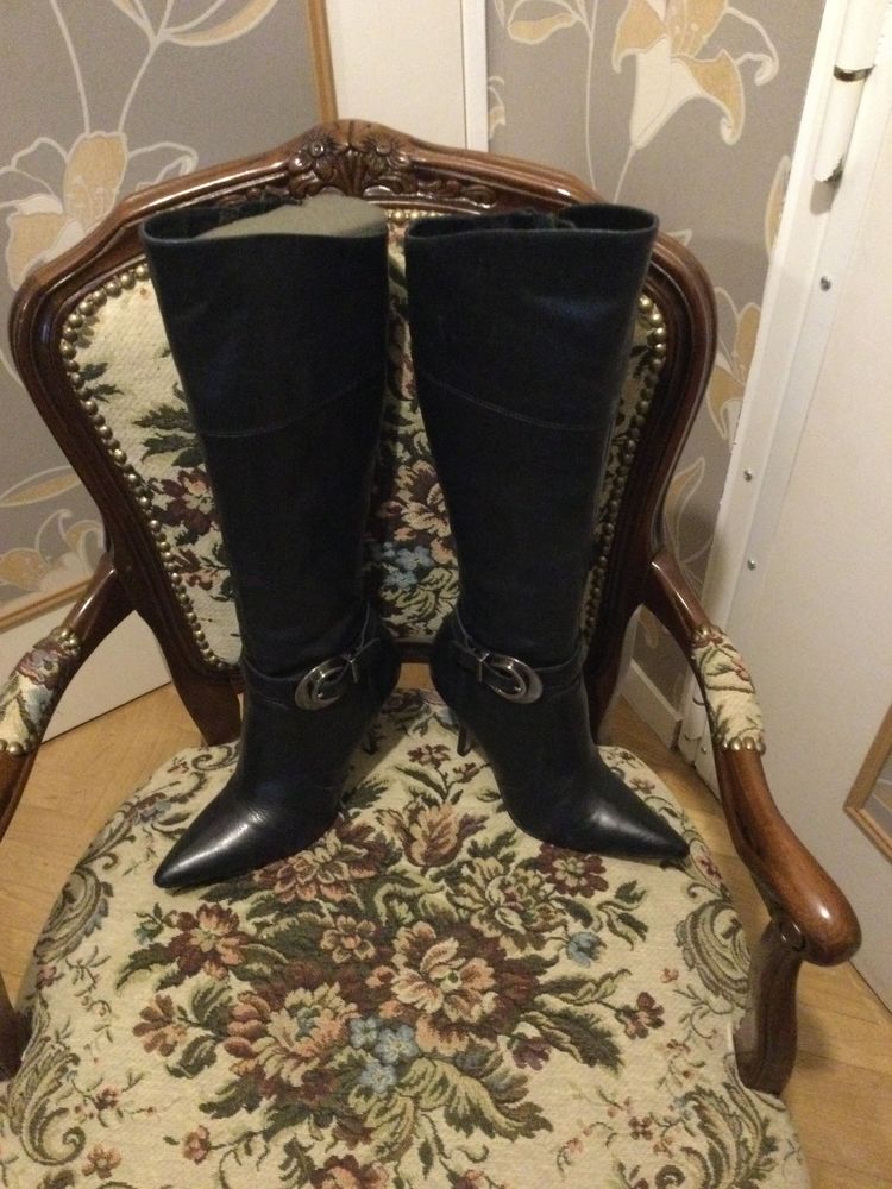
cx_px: 446
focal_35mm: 31
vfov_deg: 58.4
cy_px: 594
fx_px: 1065
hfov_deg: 45.4
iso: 800
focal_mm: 3.3
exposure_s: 1/17
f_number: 2.4
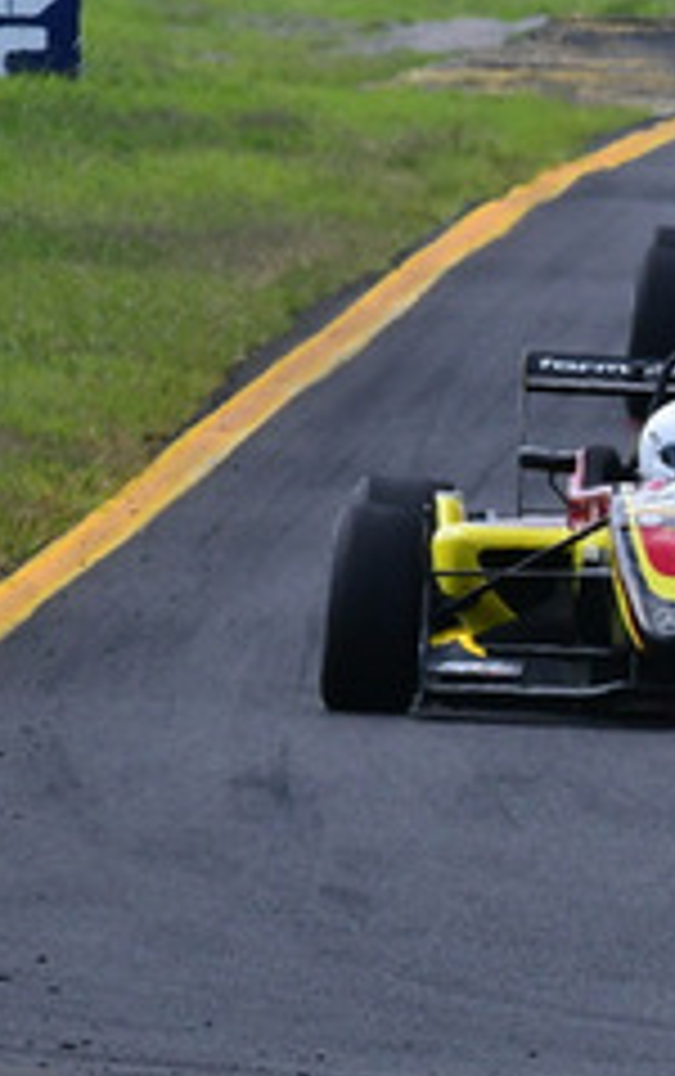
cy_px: 297
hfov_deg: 0.6
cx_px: 860
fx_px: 61537
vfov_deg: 1.0
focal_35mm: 2097
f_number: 13
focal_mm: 410
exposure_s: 1/640
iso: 800
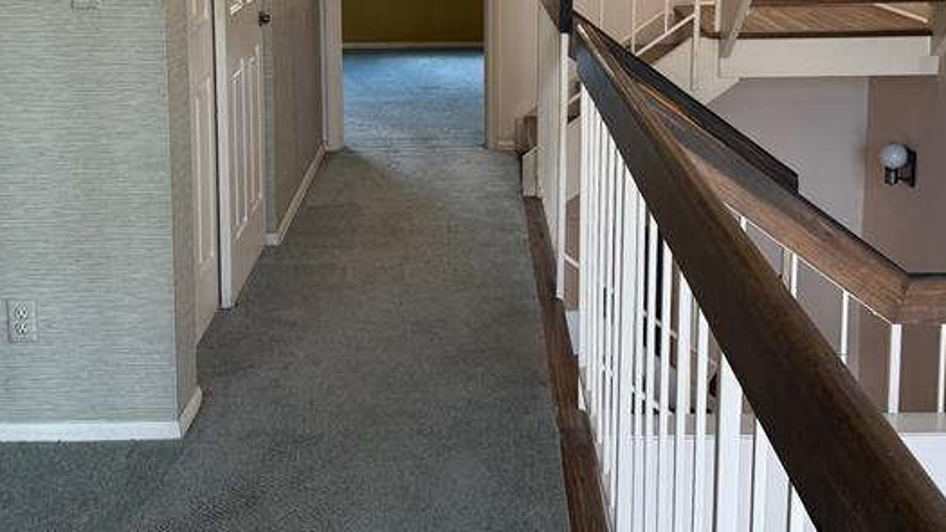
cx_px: 503
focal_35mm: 51
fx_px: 1279
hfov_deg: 40.6
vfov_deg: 22.9
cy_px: 56
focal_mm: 6.76
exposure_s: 1/120
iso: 160
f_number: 1.78
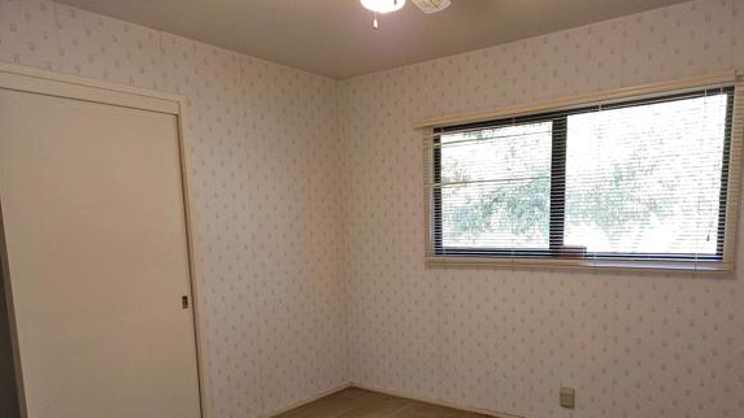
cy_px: 304
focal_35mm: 28
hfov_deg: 67.7
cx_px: 413
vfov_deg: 40.5
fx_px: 552
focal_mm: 5.4
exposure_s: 1/60
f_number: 1.8
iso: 125
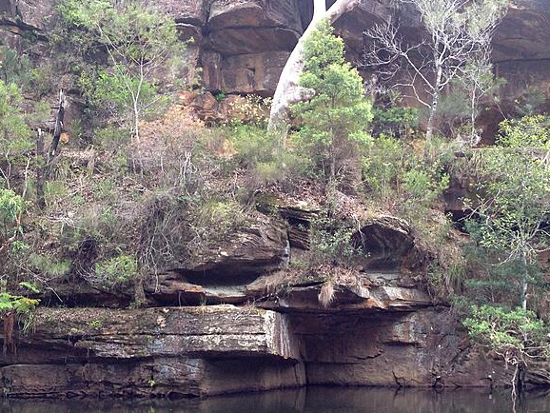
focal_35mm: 62
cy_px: 279
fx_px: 986
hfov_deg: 31.1
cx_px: 332
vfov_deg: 23.5
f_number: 2.4
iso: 50
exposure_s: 1/120
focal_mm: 4.28
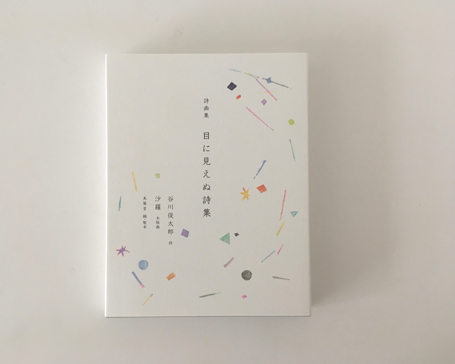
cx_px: 206
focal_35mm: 31
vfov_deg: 47.1
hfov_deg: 57.1
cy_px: 182
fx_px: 417
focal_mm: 4.15
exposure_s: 1/30
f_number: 2.2
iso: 50
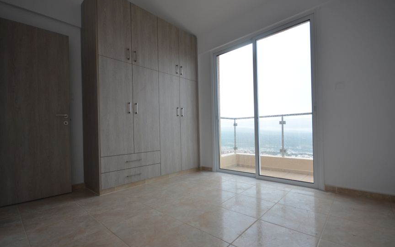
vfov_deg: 71.2
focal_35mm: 16
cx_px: 200
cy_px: 130
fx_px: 172
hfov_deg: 97.8
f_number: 5
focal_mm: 10
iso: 400
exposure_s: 1/100
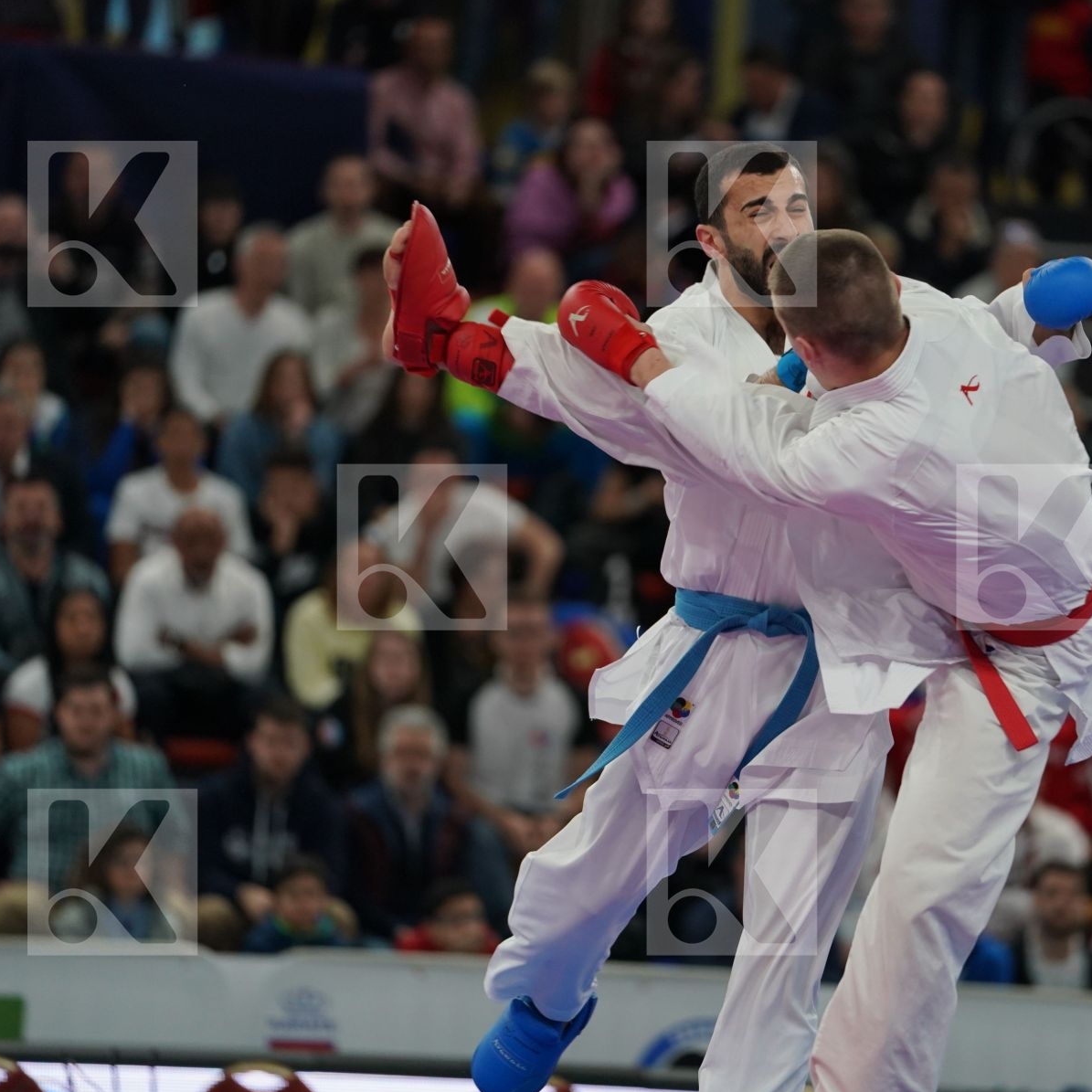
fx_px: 9137
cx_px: 732
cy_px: 547
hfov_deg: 6.8
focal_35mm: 256
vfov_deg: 6.8
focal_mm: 200
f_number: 2.8
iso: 1600
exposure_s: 1/1000
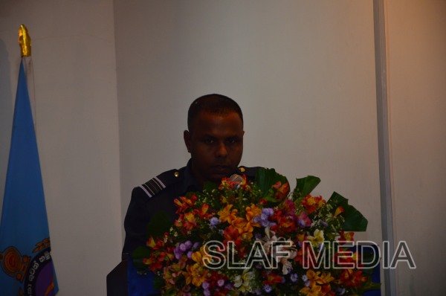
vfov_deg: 8.7
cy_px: 148
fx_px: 1948
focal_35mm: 158
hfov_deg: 13.1
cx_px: 223
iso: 400
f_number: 5.6
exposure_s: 1/60
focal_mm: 105
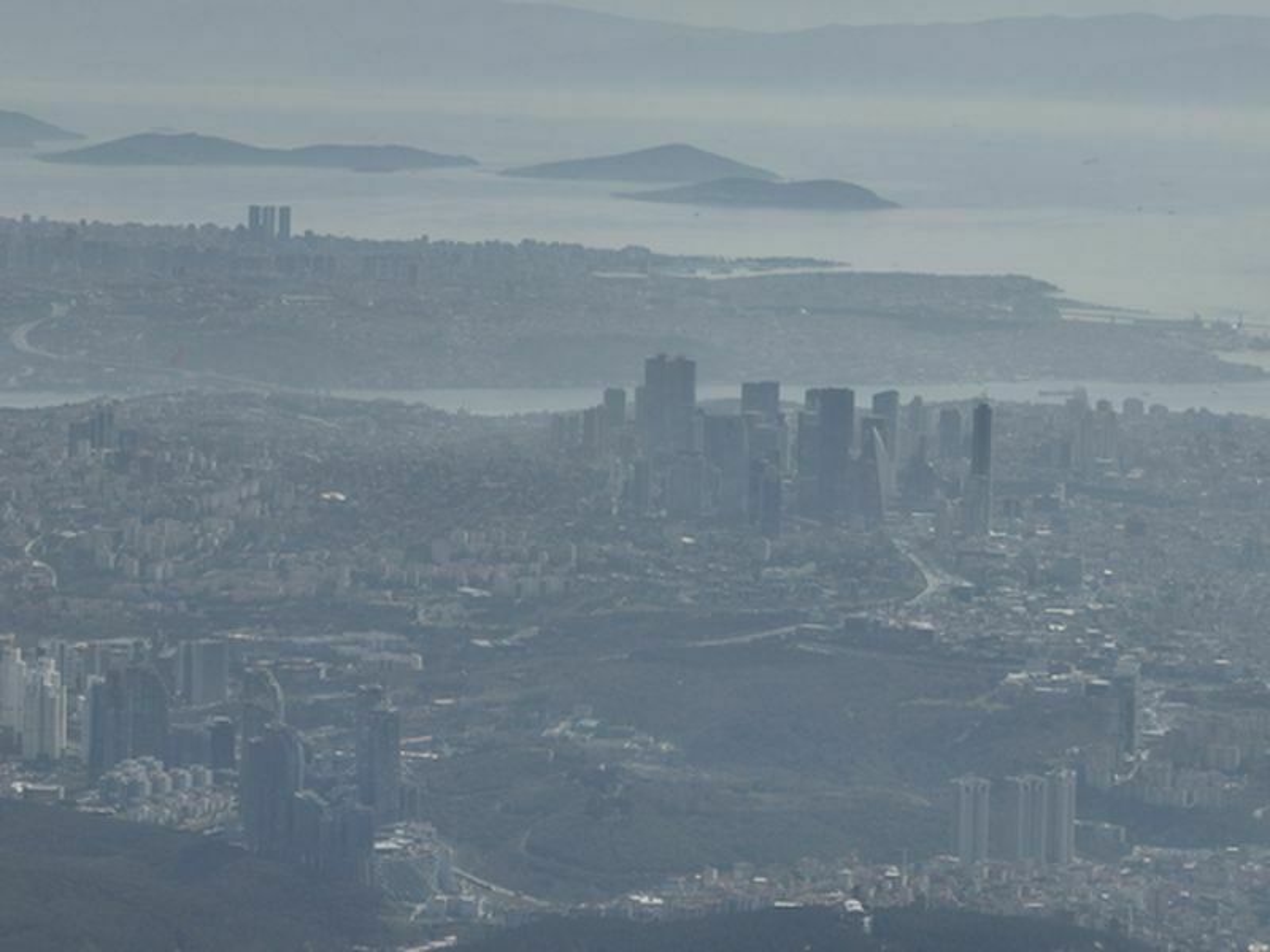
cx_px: 635
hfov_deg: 12.3
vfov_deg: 9.2
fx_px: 5907
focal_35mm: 161
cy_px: 476
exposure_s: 1/800
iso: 100
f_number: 4.4
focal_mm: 29.85
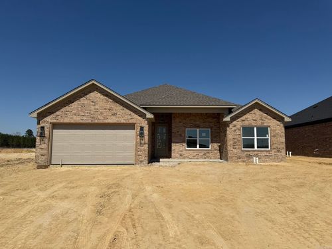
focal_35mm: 24
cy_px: 124
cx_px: 166
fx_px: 230
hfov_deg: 71.6
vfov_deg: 56.8
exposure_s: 1/10309
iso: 80
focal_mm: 6.76
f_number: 1.78
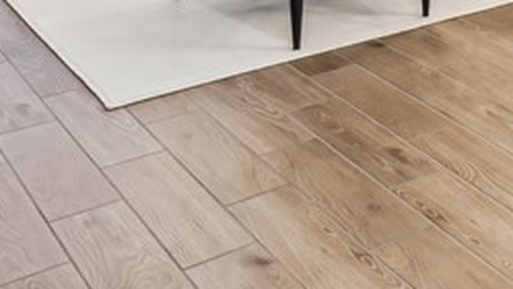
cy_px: -313
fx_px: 993
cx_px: 713
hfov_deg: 24.3
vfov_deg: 13.7
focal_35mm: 73
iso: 200
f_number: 9
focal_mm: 16
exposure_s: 1/4
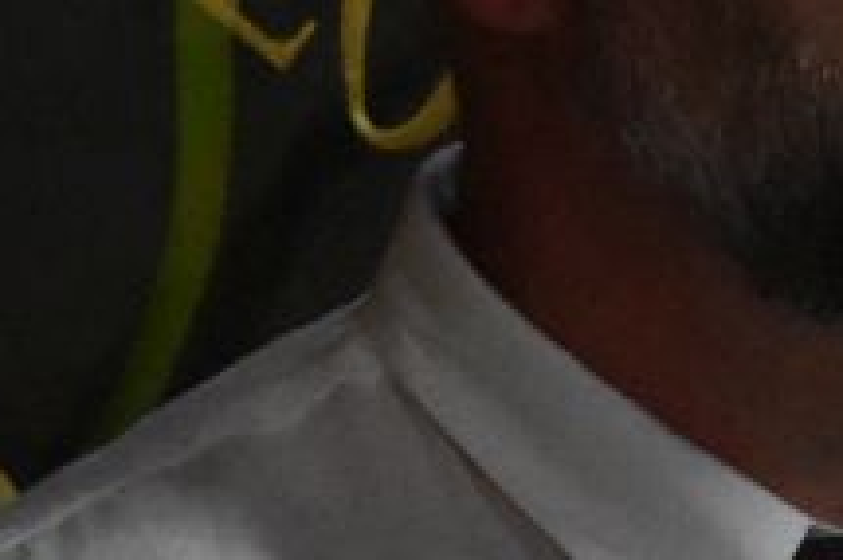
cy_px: -4
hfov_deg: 3.7
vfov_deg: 2.5
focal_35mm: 553
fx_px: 12947
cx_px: 1380
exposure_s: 1/320
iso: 4500
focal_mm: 55
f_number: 5.6
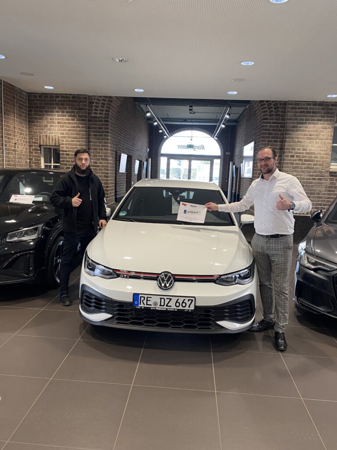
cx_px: 168
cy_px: 225
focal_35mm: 26
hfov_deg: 53.1
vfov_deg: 67.3
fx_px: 337
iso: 80
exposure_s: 1/50
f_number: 1.8
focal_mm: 4.25
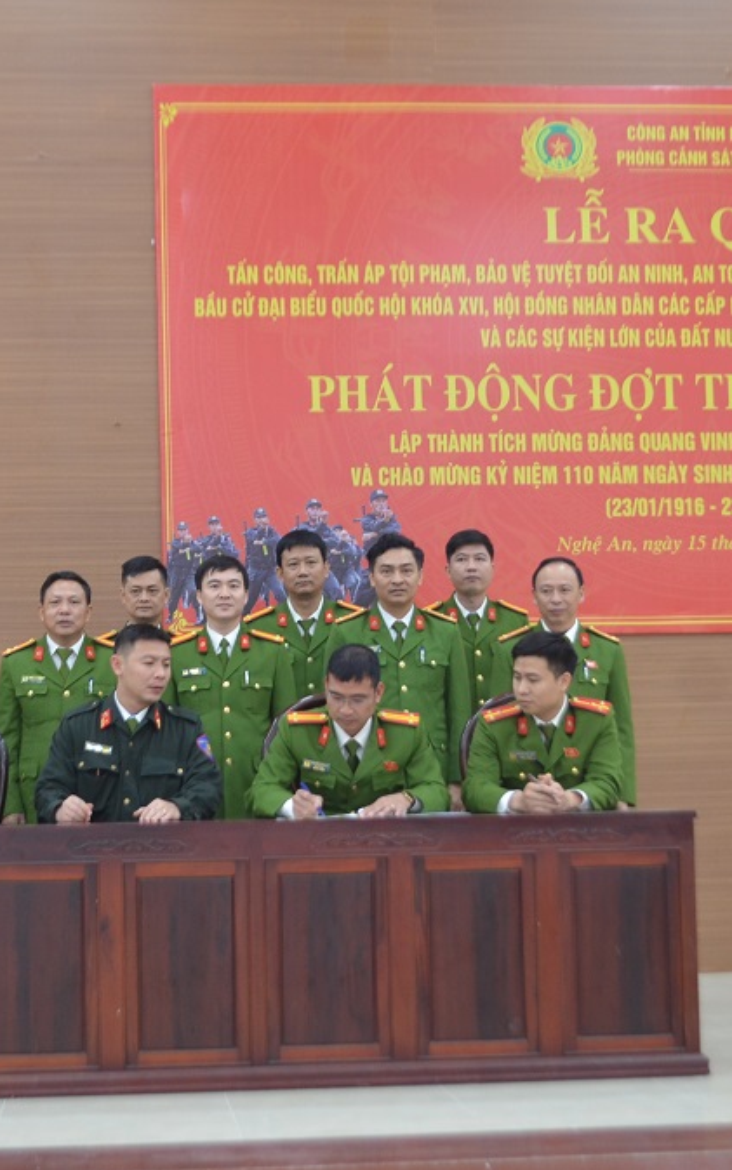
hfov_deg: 20.0
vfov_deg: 31.5
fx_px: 2073
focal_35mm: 65
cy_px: 586
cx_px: 290
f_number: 4.5
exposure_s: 1/50
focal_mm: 28
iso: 640
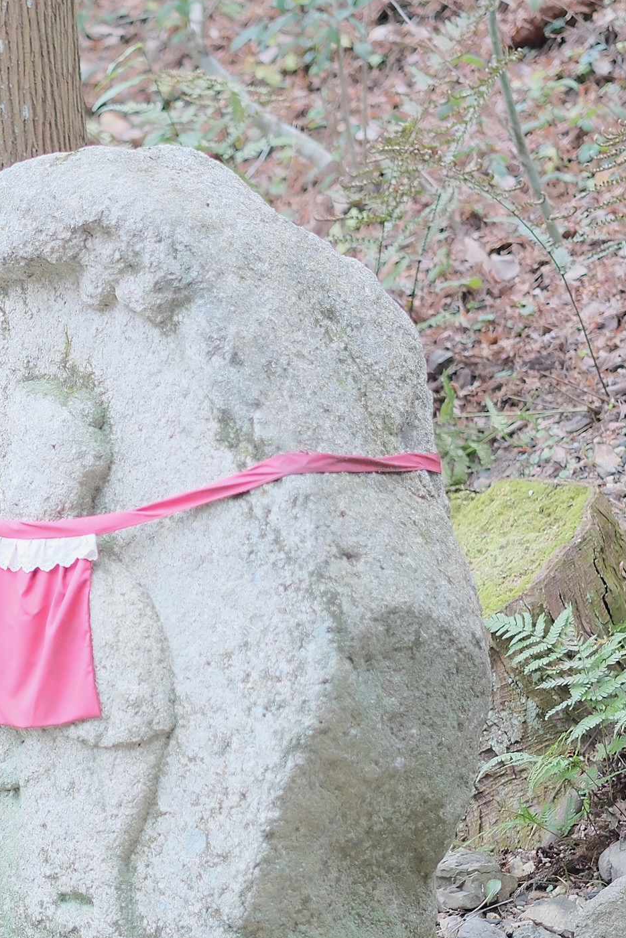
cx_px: -142
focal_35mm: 137
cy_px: 659
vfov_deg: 14.9
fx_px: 3573
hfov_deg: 9.9
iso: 500
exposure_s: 1/280
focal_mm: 33
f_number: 1.4
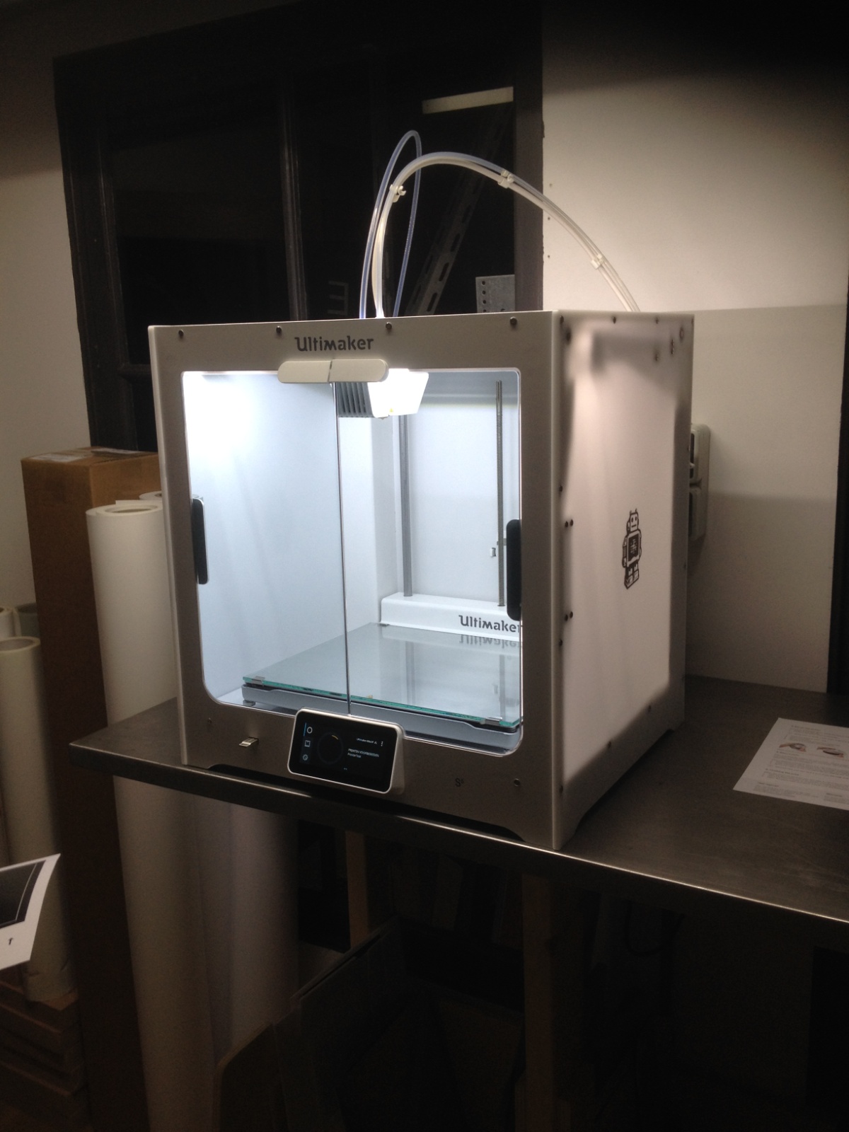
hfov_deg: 40.7
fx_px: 1145
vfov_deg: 52.6
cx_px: 424
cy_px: 566
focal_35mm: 35
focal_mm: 4.28
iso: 50
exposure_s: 1/30
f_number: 2.4
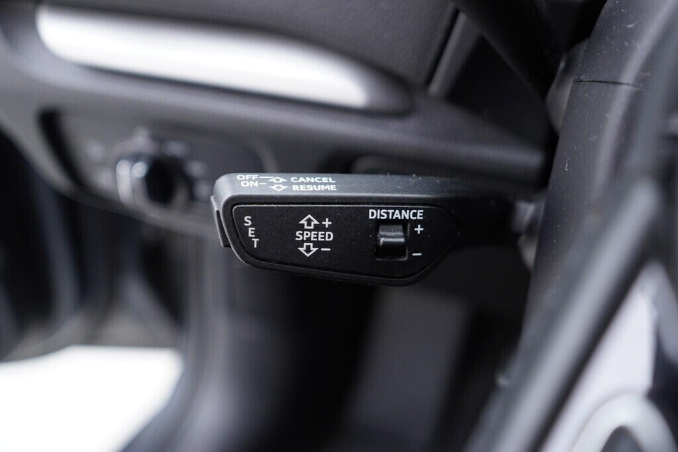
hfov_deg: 53.1
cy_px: 226
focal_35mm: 36
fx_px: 678
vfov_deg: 36.9
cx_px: 339
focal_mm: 24
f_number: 2.8
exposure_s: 1/40
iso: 400
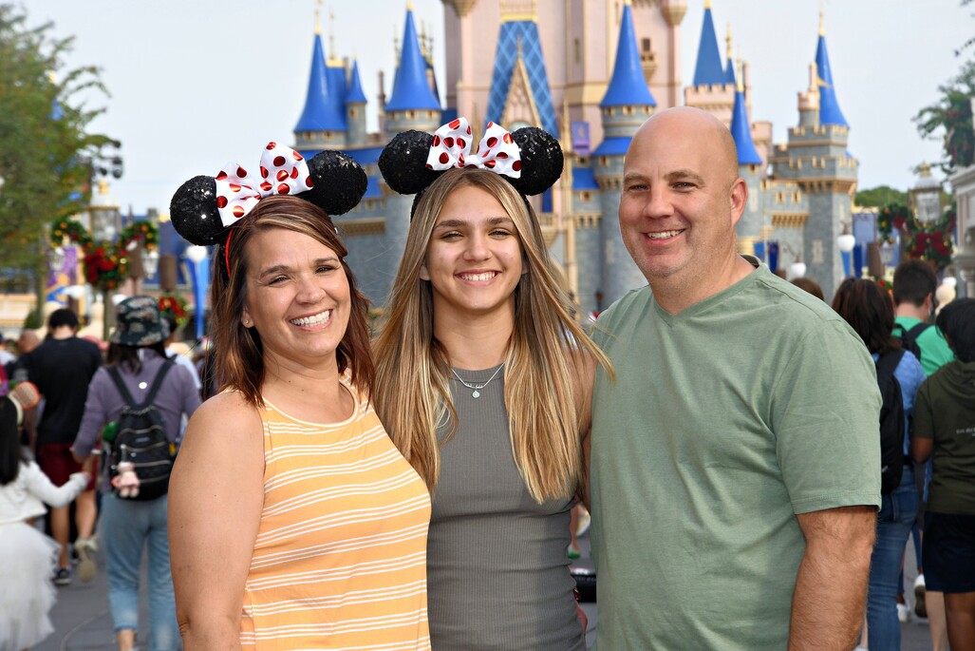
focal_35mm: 138
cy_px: 326
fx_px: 3738
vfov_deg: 9.9
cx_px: 488
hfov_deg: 14.9
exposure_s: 1/250
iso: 400
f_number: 9
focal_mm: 92
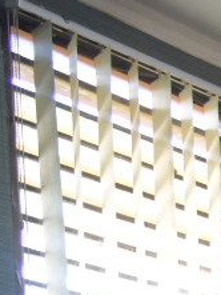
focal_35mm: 169
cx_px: 956
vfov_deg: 10.3
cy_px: 690
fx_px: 1437
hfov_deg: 6.5
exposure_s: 1/60
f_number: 4
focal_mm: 24
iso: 1000
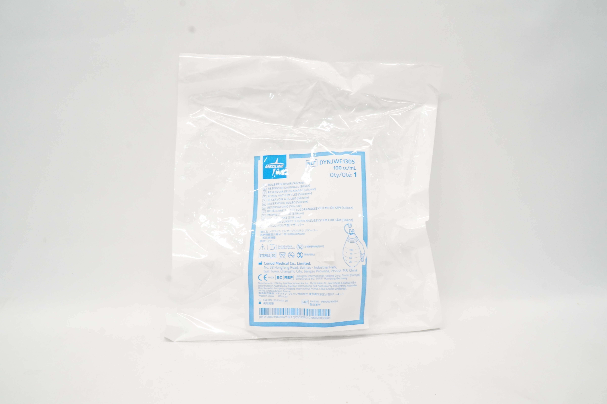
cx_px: 304
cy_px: 202
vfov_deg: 47.8
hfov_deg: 67.4
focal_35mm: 27
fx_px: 455
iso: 1600
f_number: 13
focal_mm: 18
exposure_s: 1/30
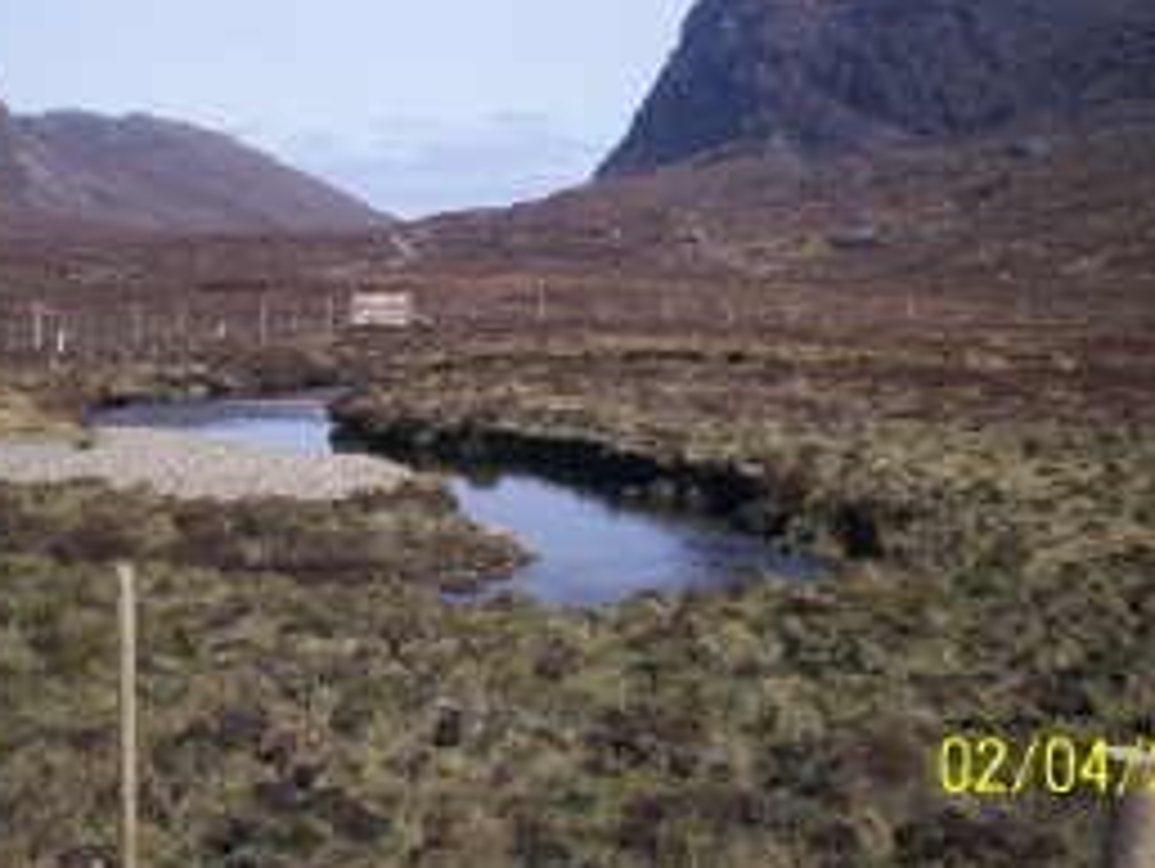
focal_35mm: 56
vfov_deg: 25.9
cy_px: 270
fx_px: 1869
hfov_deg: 34.2
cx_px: 476
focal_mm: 6
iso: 100
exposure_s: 1/621
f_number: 4.5
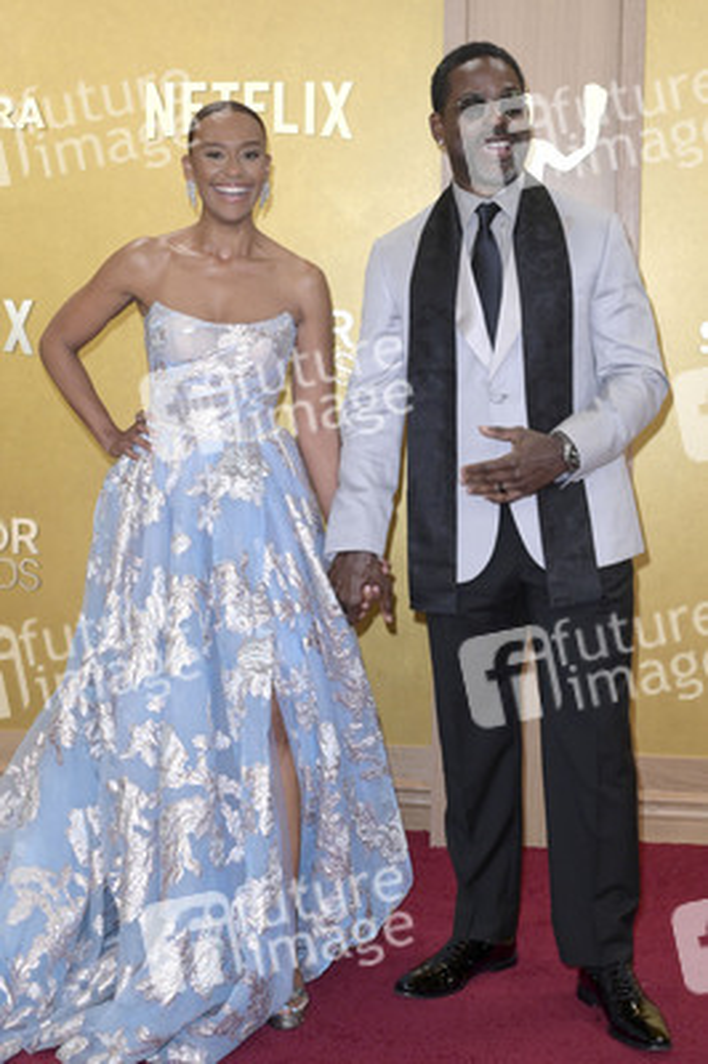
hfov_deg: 26.4
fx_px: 1507
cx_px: 354
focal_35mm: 51
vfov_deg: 38.9
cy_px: 532
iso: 2500
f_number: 8
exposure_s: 1/200
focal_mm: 51
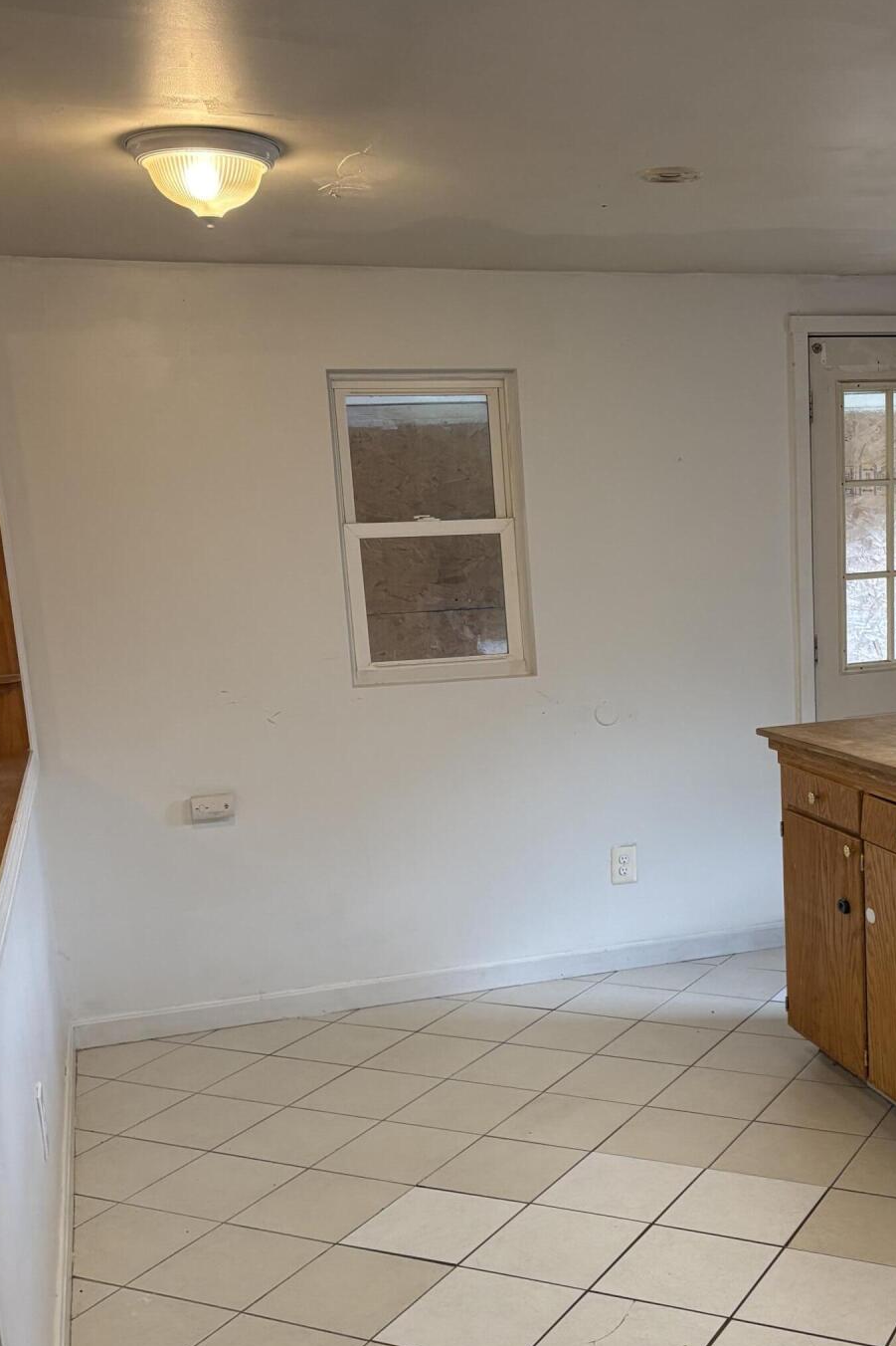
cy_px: 841
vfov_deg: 48.0
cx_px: 682
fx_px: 1494
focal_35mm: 40
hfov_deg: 32.7
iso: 160
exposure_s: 1/120
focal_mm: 5.96
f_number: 1.6
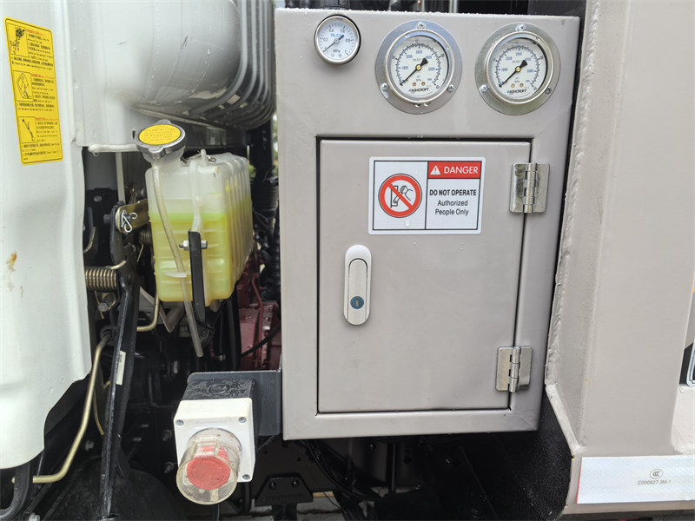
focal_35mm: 27
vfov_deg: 51.4
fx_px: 542
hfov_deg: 65.3
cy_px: 260
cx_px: 348
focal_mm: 5.75
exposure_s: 1/200
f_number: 2
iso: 50
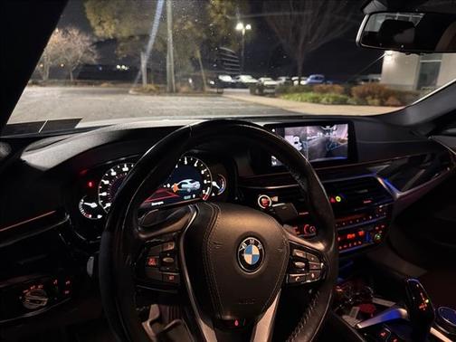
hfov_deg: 71.6
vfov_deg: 56.8
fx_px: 316
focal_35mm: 24
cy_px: 171
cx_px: 228
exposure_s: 1/30
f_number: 1.78
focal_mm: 6.76
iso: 1000
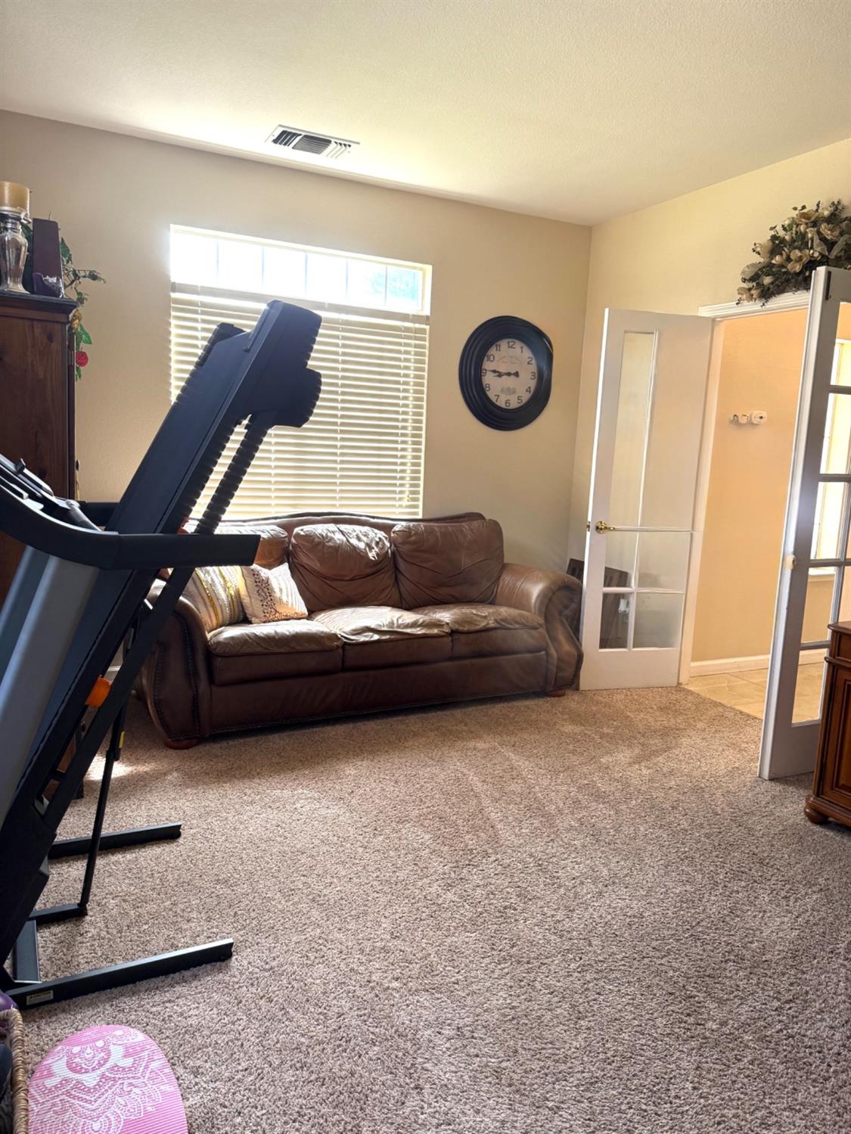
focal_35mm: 24
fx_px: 786
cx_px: 426
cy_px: 567
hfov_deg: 56.8
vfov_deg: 71.6
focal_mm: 6.76
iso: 160
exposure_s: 1/121
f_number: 1.78
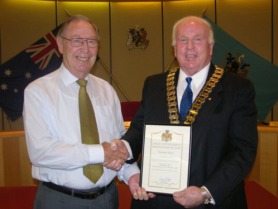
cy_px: 104
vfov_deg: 31.5
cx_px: 139
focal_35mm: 46
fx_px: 369
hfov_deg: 41.2
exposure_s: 1/60.1
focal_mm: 11.6
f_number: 3
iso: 200
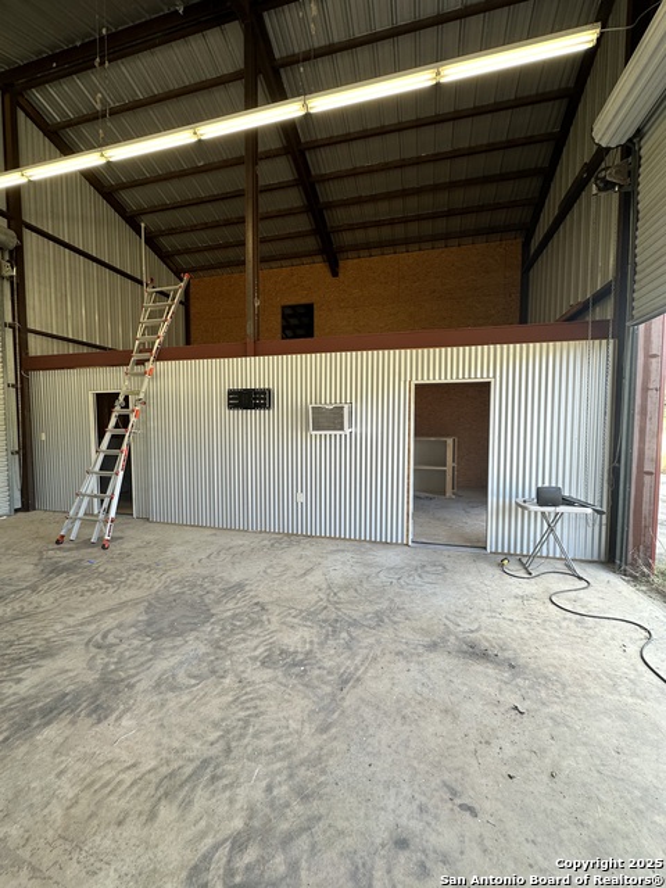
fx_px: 359
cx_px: 333
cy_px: 444
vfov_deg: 102.1
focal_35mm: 14
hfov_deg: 85.7
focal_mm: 2.22
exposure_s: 1/120
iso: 64
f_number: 2.2
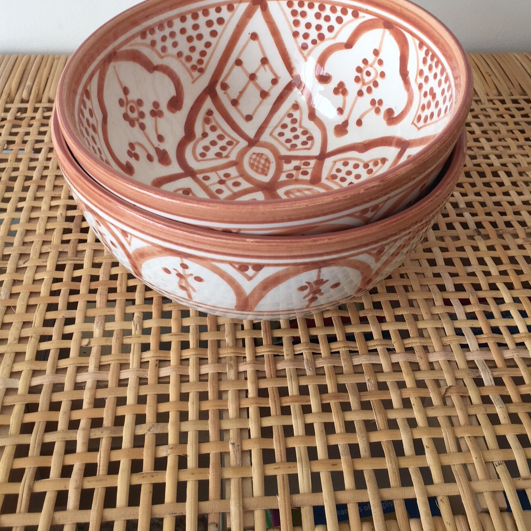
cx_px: 260
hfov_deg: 42.8
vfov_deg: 41.5
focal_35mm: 39
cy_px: 130
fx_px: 677
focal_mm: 4.15
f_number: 2.2
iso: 25
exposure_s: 1/50
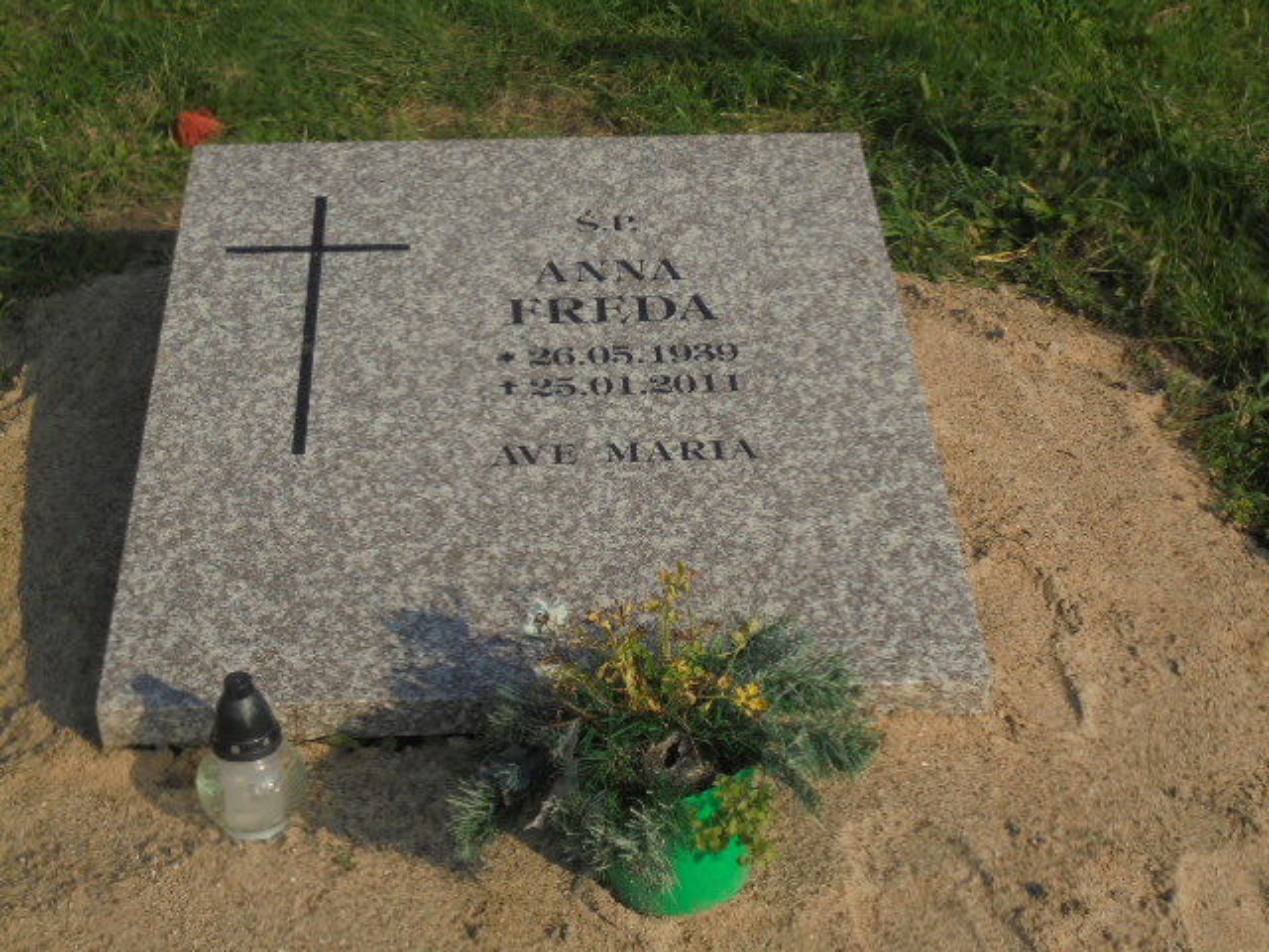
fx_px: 2053
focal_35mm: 56
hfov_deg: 34.3
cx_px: 634
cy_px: 476
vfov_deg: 26.1
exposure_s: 1/800
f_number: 5.2
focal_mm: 10.1
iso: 100
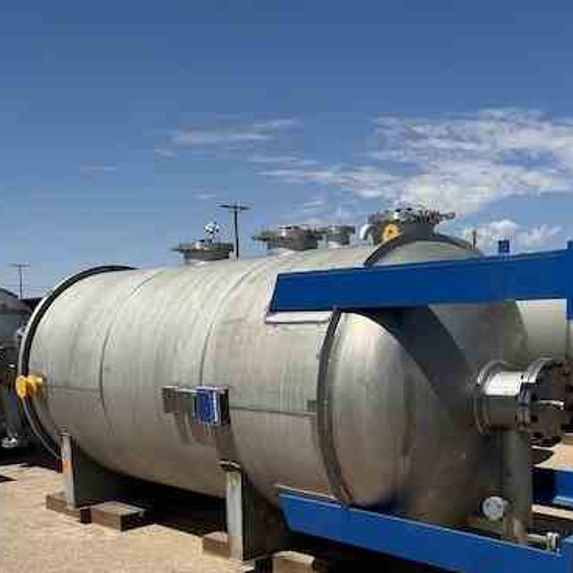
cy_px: 436
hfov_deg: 41.8
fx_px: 749
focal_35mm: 40
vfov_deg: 40.6
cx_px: 329
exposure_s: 1/7463
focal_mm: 5.7
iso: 50
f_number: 1.5
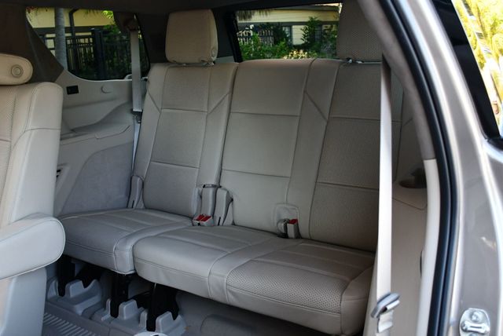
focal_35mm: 36
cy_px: 168
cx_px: 252
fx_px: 503
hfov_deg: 53.1
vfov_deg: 36.9
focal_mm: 18
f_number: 3.5
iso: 800
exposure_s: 1/250
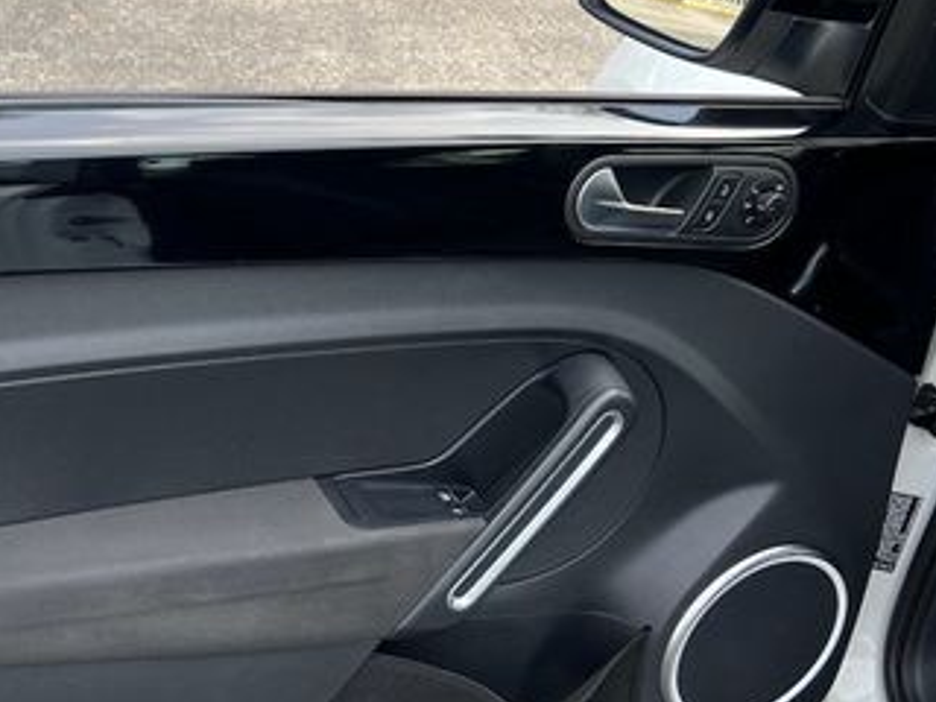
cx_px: 114
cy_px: 430
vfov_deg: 28.0
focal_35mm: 52
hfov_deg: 34.9
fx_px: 1406
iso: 50
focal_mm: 5.7
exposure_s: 1/509
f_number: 1.5
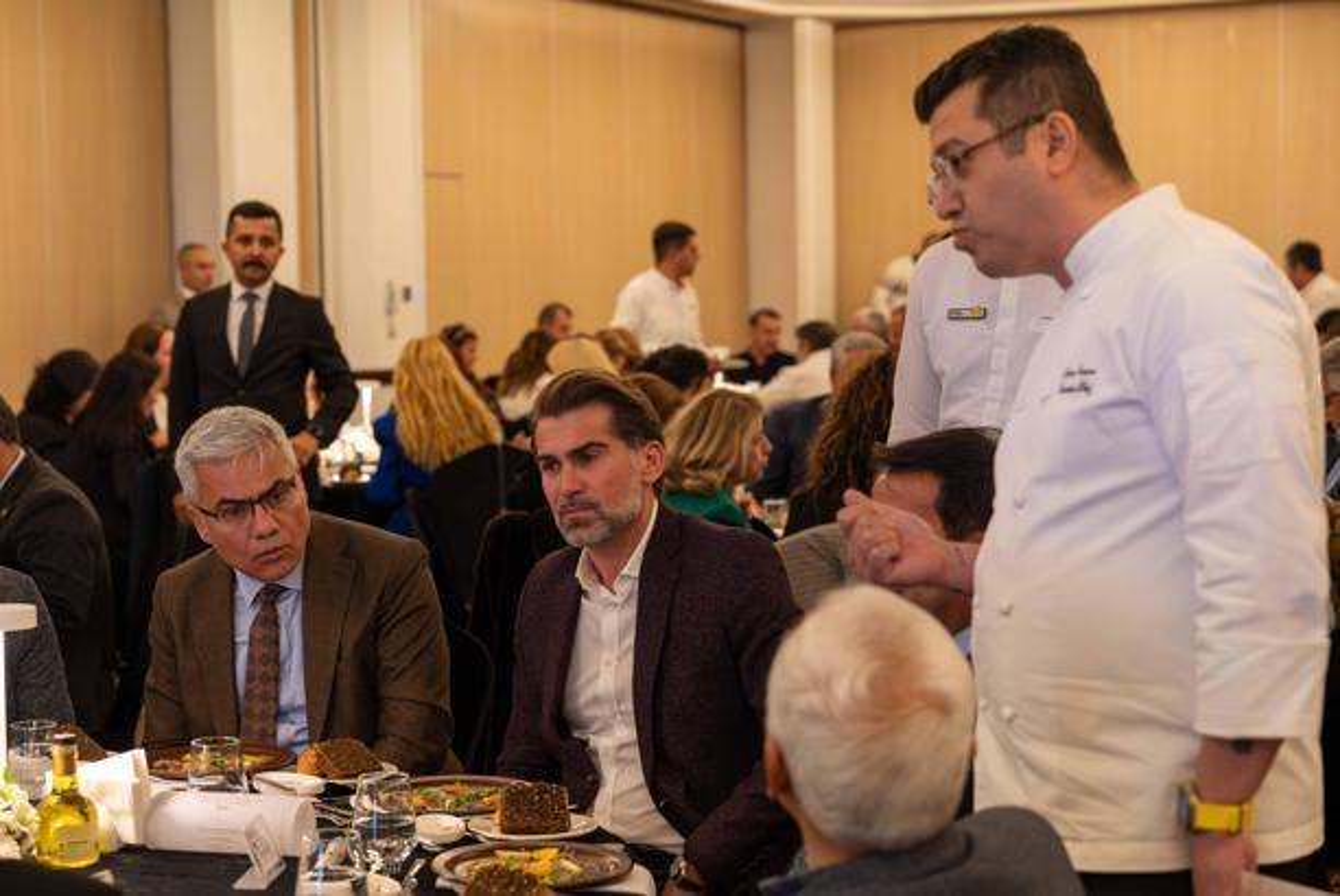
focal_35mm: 70
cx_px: 670
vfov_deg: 19.5
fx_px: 2608
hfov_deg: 28.8
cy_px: 448
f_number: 4
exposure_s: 1/100
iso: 12800
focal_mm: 70
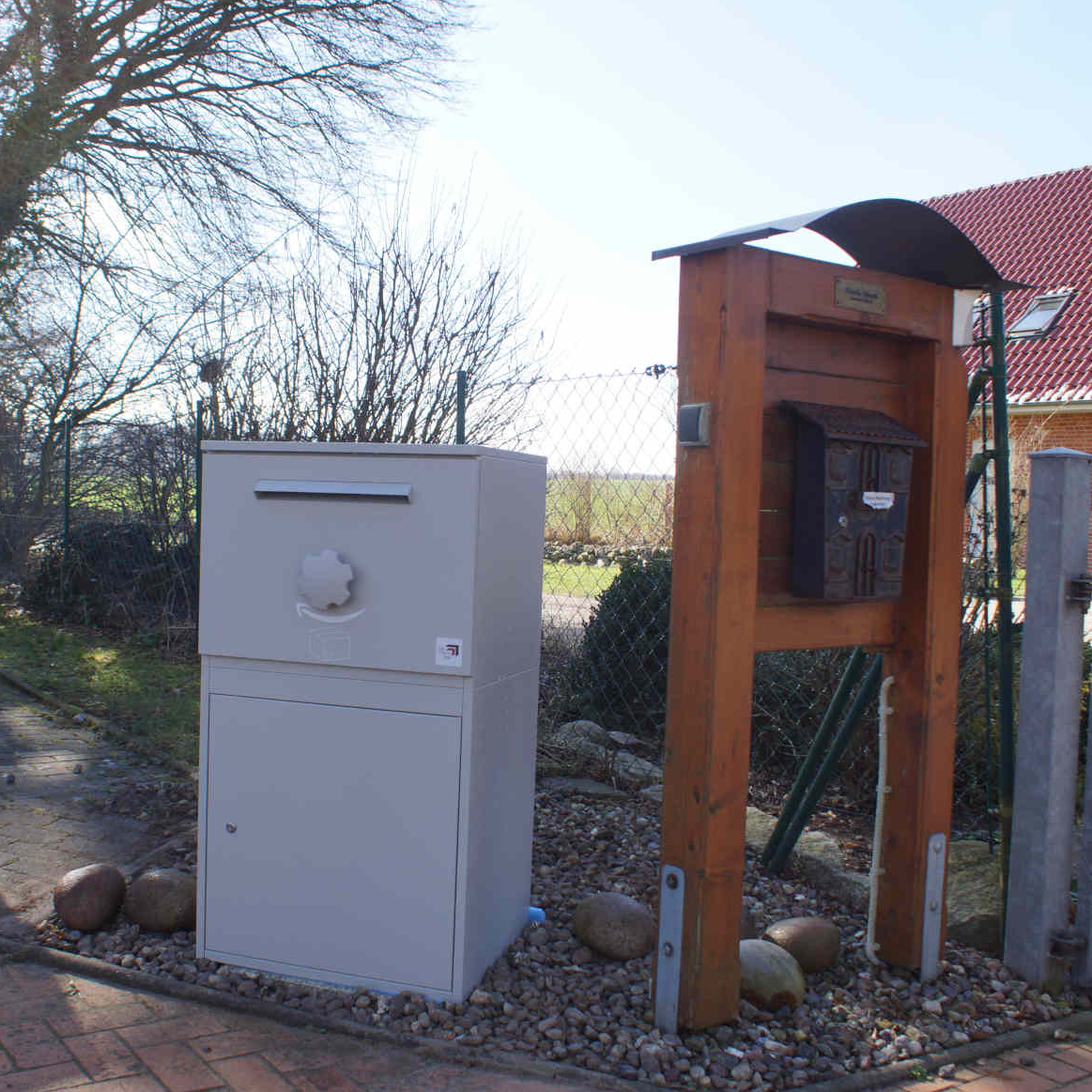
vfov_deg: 46.0
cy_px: 552
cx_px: 456
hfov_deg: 45.9
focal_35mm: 36
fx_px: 1285
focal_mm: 18
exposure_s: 1/250
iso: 100
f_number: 5
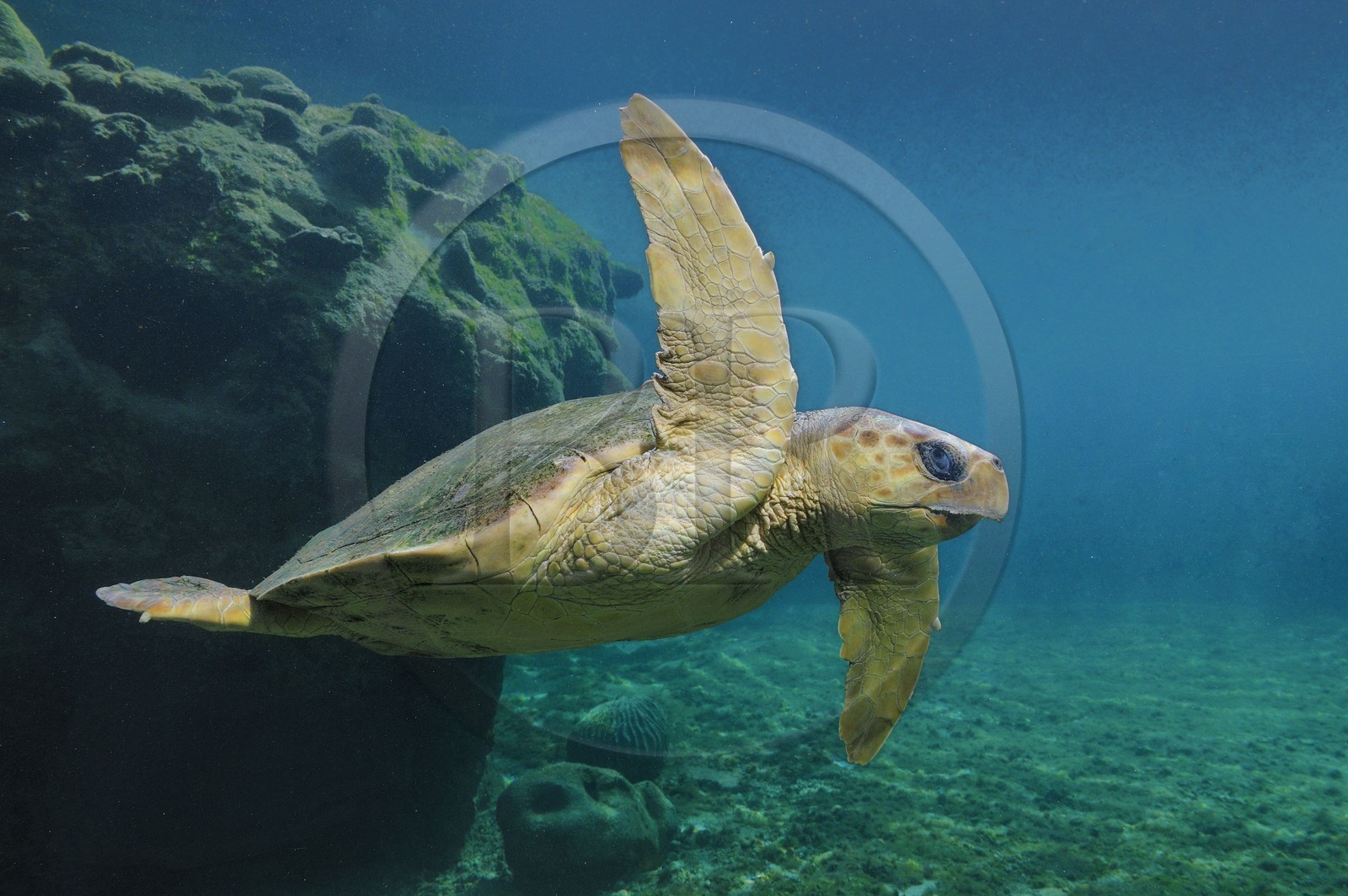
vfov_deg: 47.9
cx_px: 674
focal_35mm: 27
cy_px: 448
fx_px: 1010
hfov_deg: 67.4
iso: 800
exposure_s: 1/400
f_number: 13
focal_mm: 27
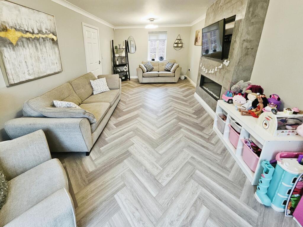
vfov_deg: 89.9
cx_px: 152
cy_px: 114
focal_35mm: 13
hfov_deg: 106.2
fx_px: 114
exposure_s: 1/50
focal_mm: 1.7
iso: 200
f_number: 2.2
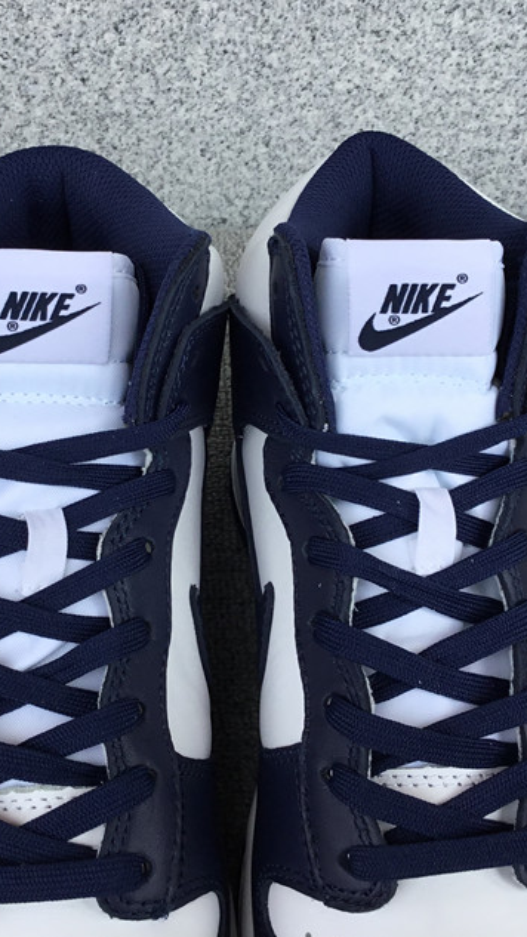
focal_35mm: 48
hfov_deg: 24.9
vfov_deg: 42.9
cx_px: 218
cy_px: 440
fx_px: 1193
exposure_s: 1/342
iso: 25
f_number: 2.4
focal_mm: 3.3
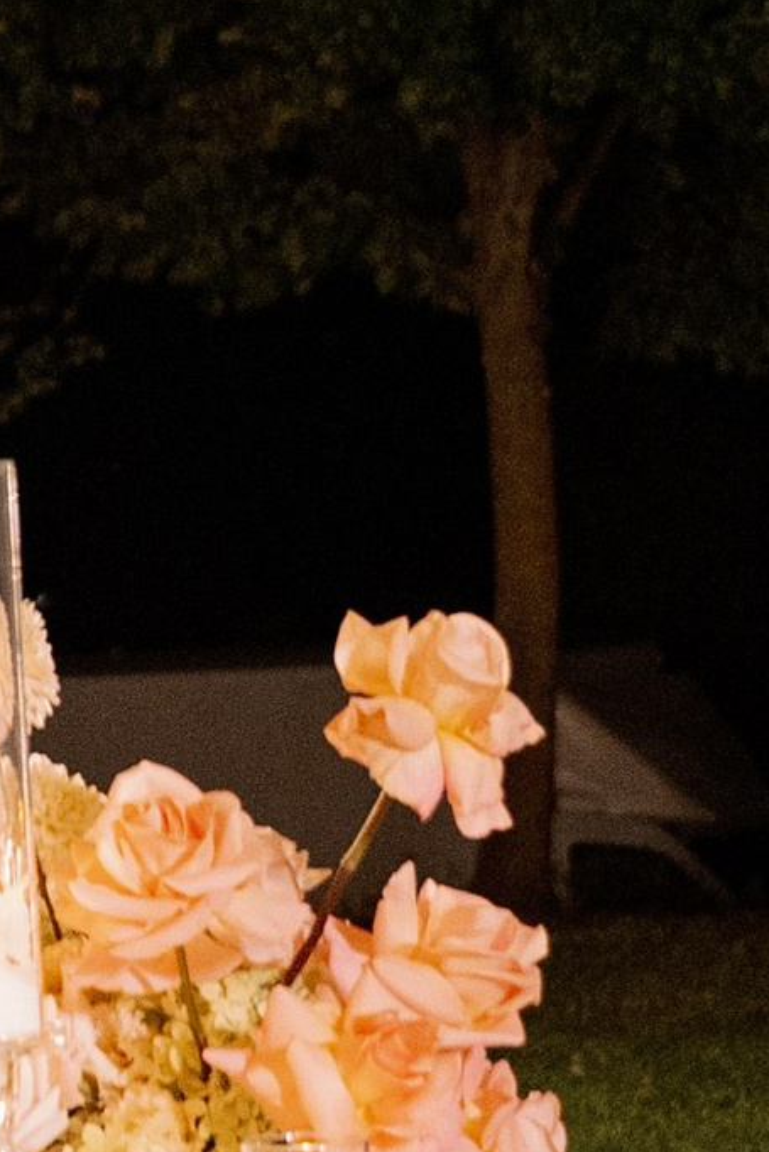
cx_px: -935
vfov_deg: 13.3
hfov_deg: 8.3
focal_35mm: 155
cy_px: 696
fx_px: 4958
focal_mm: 27.5
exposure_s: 1/200
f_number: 2.8
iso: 2000
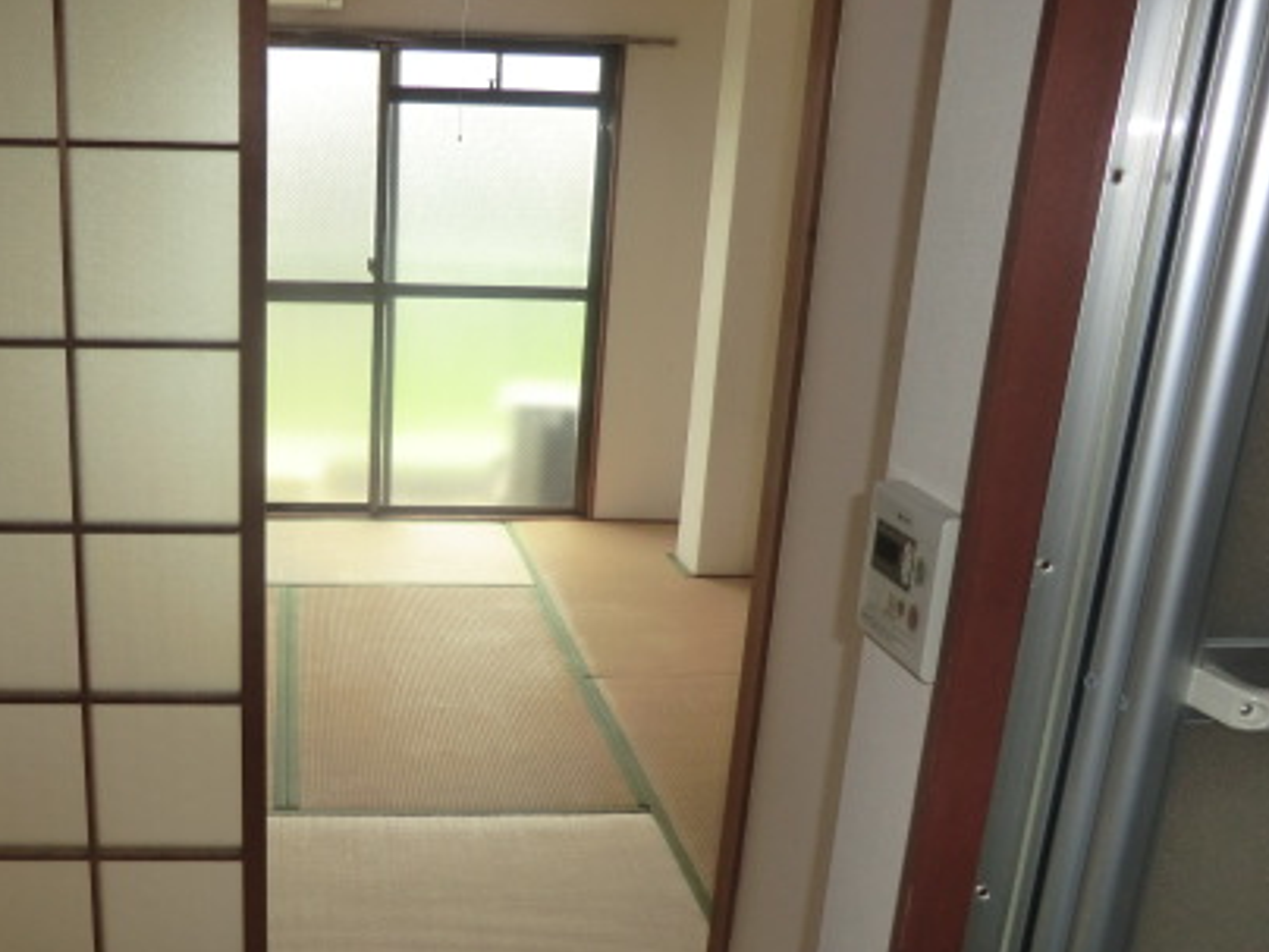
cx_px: 386
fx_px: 1393
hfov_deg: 47.9
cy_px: 663
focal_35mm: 38
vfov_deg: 37.2
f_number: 3.2
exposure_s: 1/100
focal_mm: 4.3
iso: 80
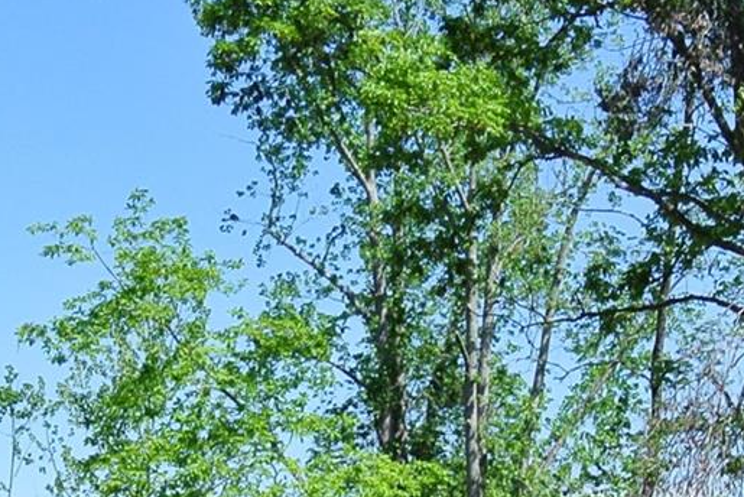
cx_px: 377
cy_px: 611
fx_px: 3619
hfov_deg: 11.7
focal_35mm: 175
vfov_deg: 7.8
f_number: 4.5
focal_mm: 16.3
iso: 100
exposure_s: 1/500
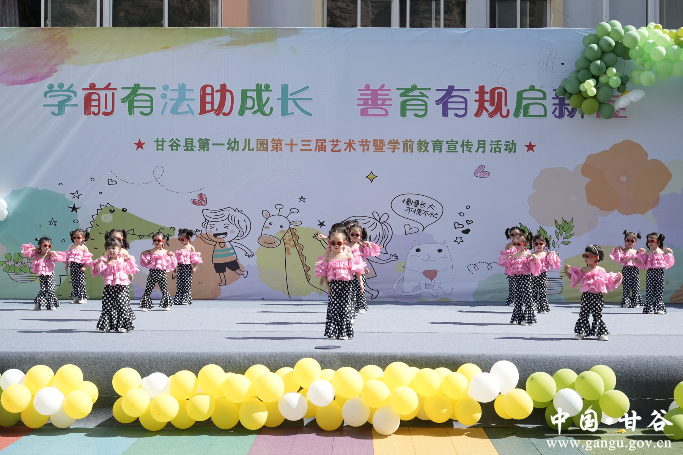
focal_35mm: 46
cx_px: 342
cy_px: 228
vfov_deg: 29.2
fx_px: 873
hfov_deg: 42.7
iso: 320
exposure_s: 1/400
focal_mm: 46
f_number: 8
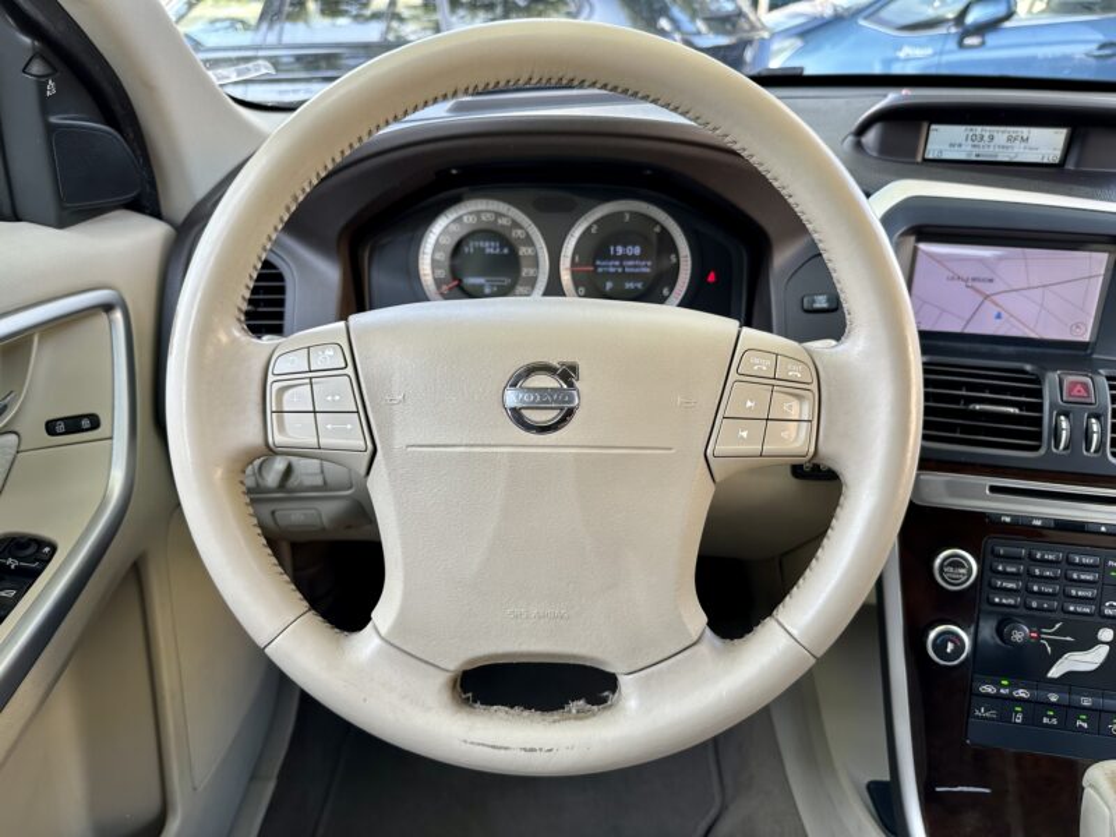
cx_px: 558
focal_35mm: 24
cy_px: 418
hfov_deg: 71.6
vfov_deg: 56.8
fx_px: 774
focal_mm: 6.86
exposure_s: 1/121
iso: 80
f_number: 1.78
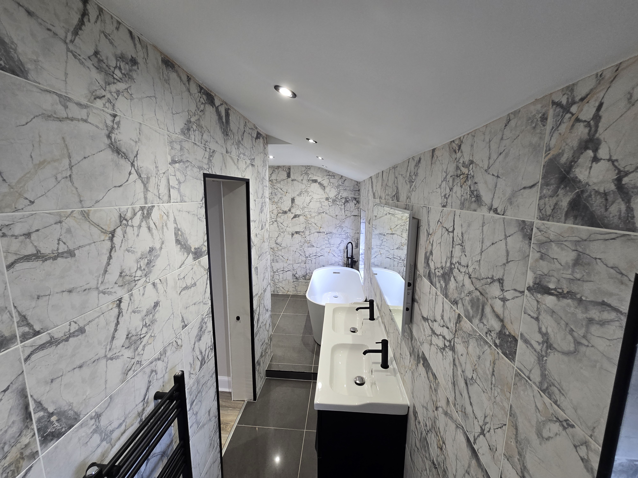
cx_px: 319
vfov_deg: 89.9
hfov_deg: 106.2
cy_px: 239
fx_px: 240
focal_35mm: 13
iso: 160
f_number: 2.2
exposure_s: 1/60
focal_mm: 2.2
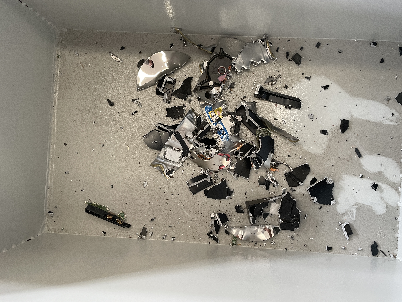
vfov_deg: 53.1
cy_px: 151
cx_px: 201
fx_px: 302
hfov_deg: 67.3
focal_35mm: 26
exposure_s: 1/90
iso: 125
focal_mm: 4.2
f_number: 1.6
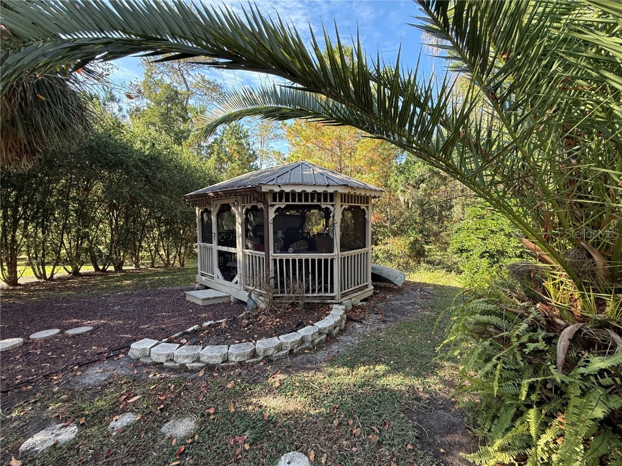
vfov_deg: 85.7
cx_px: 311
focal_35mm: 14
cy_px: 233
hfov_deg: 102.1
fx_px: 252
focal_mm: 2.22
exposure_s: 1/178
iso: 64
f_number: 2.2
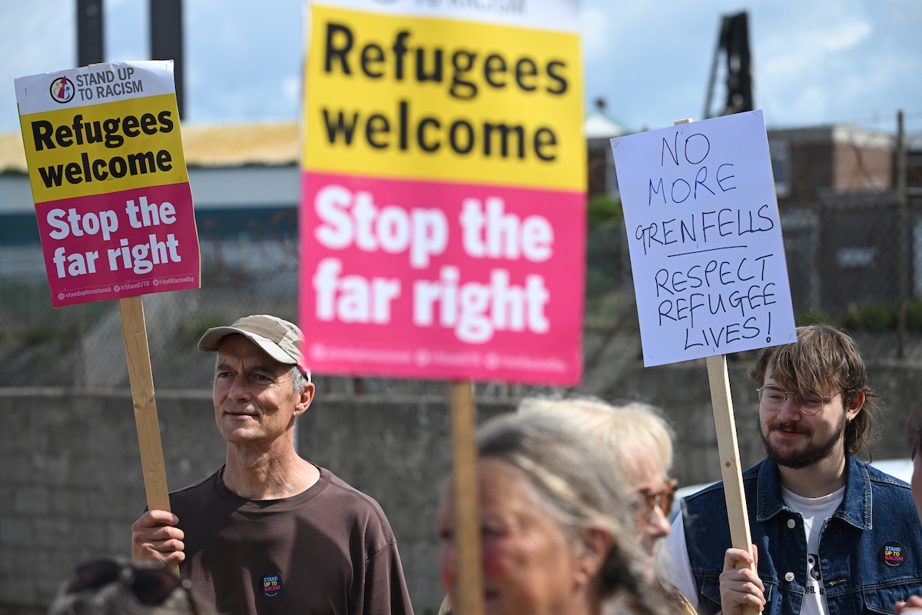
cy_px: 308
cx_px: 461
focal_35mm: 125
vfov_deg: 11.0
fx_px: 3201
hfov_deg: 16.4
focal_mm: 125
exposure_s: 1/2000
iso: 400
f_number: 5.6
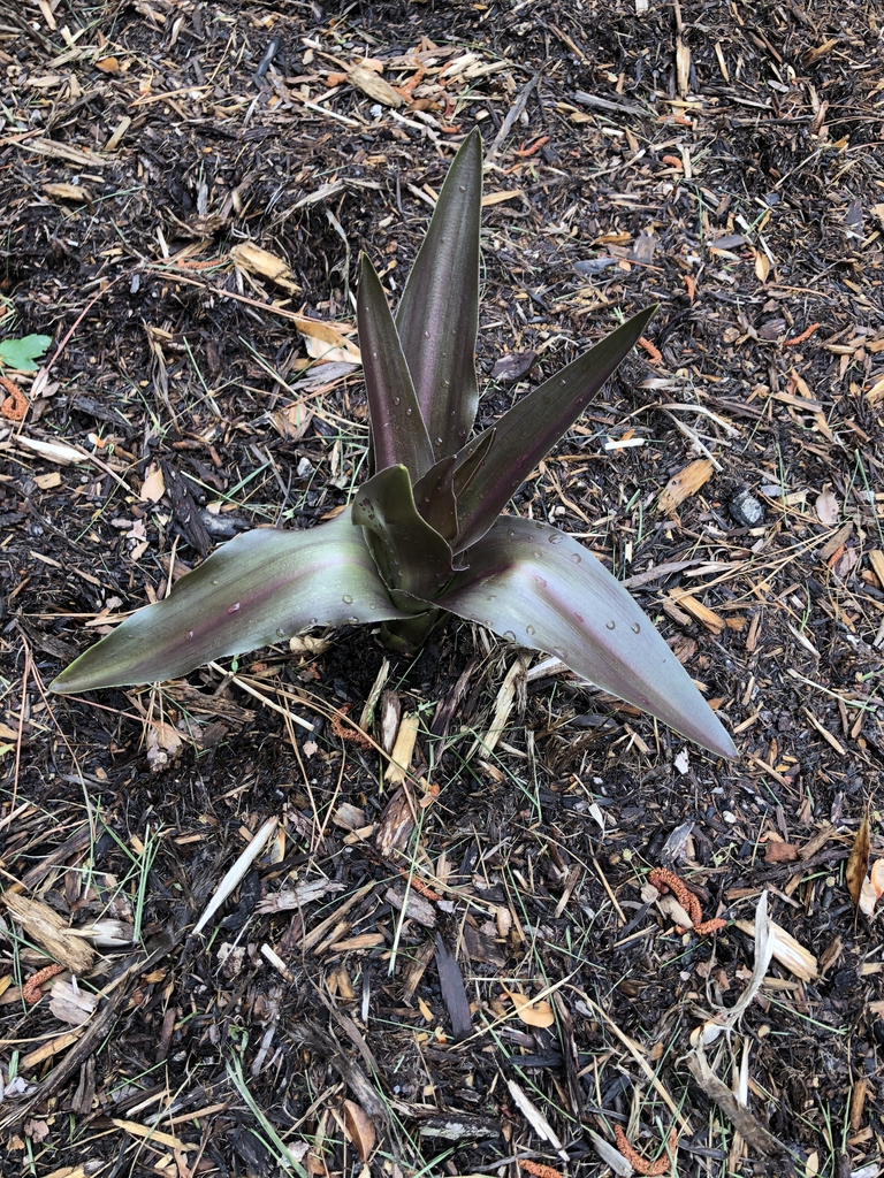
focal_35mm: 28
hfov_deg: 49.7
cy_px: 589
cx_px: 442
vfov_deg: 63.4
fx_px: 953
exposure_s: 1/120
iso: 25
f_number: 1.8
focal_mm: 3.99
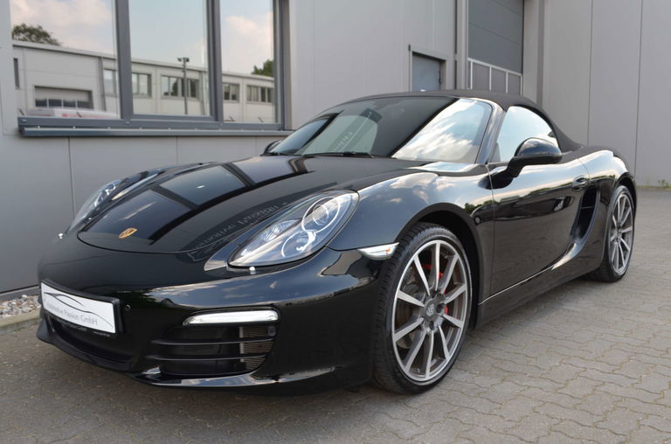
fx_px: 614
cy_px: 222
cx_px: 336
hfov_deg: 57.3
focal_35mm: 33
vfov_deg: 39.8
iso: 140
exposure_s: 1/60
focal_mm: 22
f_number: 5.6
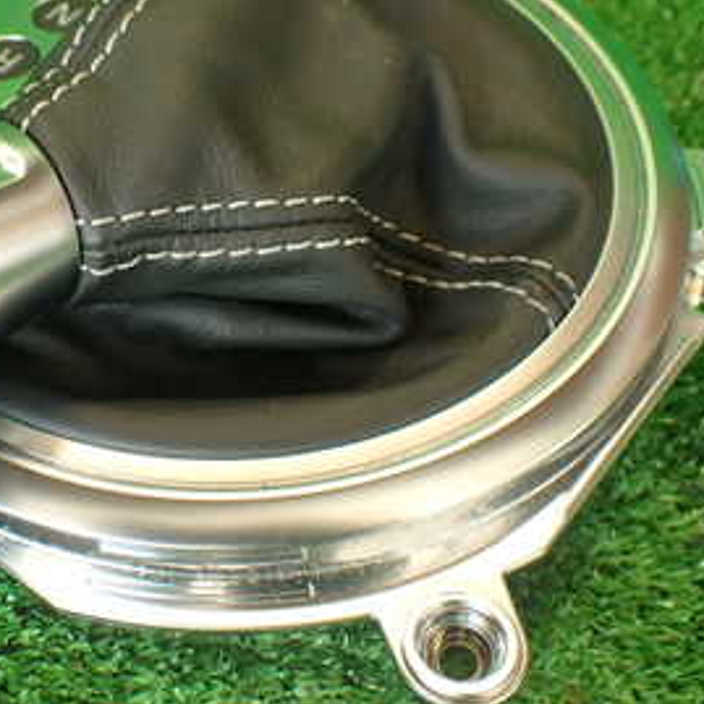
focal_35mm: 63
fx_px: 1450
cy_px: 296
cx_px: 81
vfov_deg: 27.3
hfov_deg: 26.5
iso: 200
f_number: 2.4
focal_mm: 5.79
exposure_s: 1/50
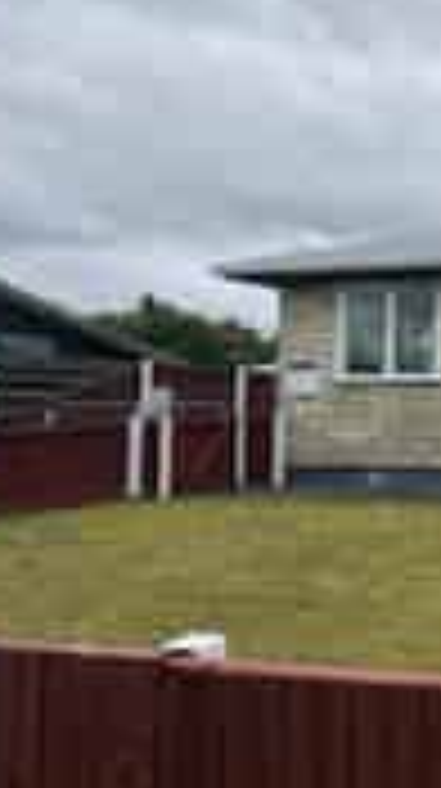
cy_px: 367
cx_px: 686
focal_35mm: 43
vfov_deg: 47.4
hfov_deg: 22.1
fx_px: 897
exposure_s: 1/657
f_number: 2.2
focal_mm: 2.22
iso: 40
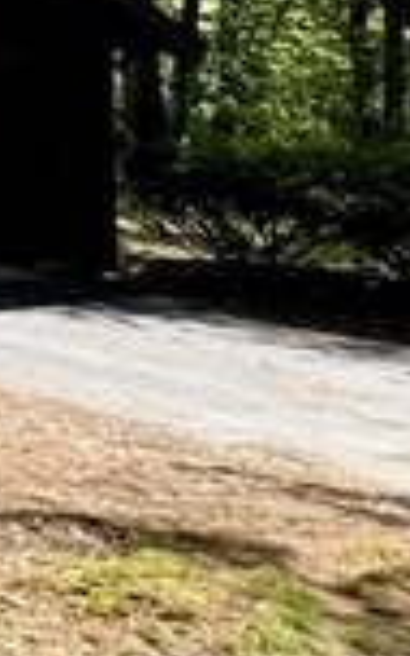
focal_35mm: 100
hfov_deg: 7.9
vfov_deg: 19.4
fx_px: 1788
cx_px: -1243
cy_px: -168
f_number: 2.2
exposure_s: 1/578
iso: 40
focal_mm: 2.22
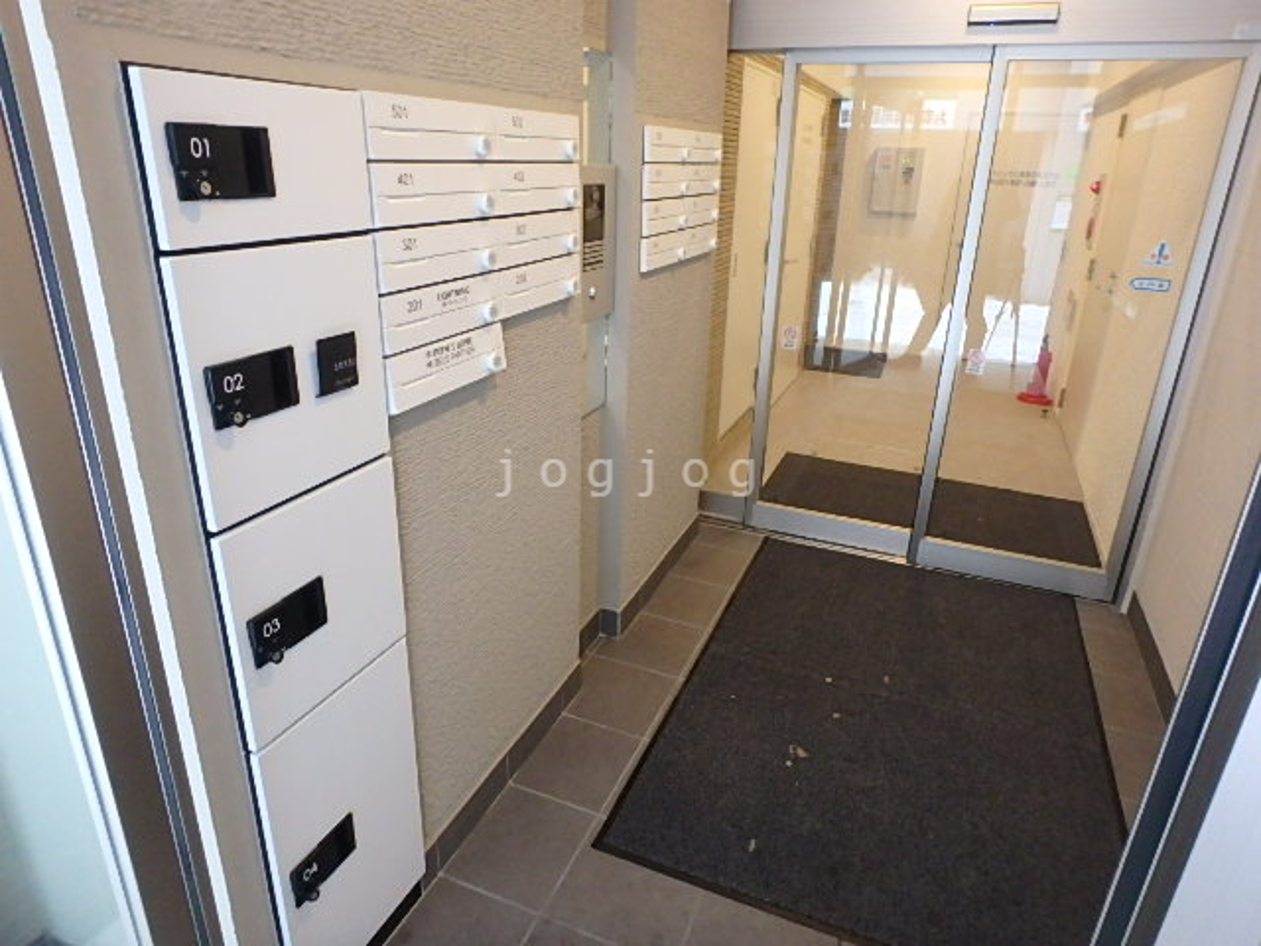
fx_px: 765
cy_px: 473
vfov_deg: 63.4
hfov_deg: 79.0
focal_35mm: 21
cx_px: 630
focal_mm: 3.7
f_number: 3.5
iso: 640
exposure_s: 1/30
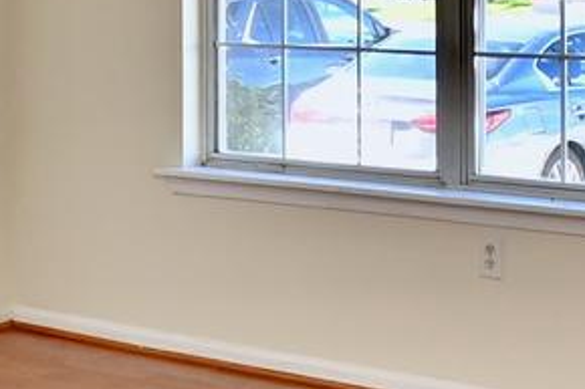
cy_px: -104
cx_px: 81
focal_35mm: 106
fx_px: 1721
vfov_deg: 12.5
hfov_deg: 19.0
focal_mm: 10
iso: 200
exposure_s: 1/40
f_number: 7.1
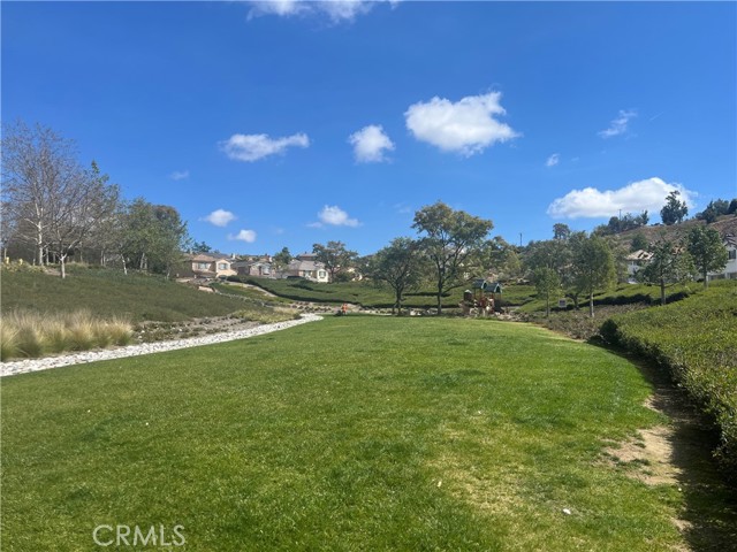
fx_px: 554
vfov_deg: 53.1
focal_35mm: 26
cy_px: 276
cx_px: 368
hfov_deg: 67.3
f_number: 1.6
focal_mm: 5.1
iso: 50
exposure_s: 1/3521
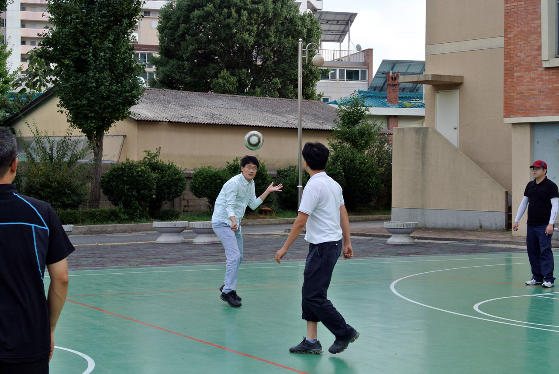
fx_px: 1150
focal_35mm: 74
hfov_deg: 27.3
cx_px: 280
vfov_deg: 18.5
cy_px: 187
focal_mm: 27.5
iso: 220
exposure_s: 1/250
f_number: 5.6
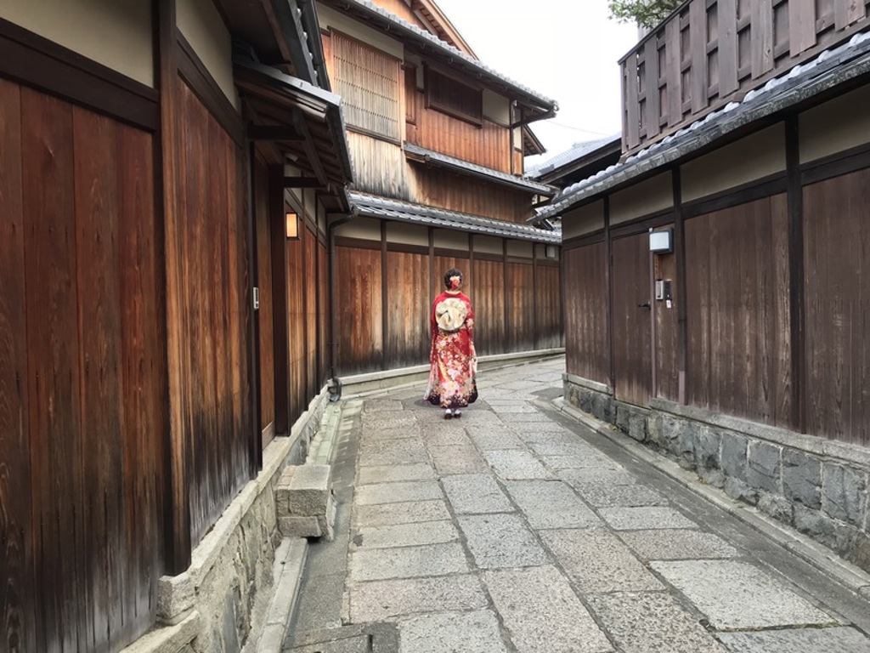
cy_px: 326
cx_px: 435
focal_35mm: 28
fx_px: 704
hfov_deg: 63.4
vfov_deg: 49.7
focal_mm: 3.99
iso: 40
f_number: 1.8
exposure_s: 1/96
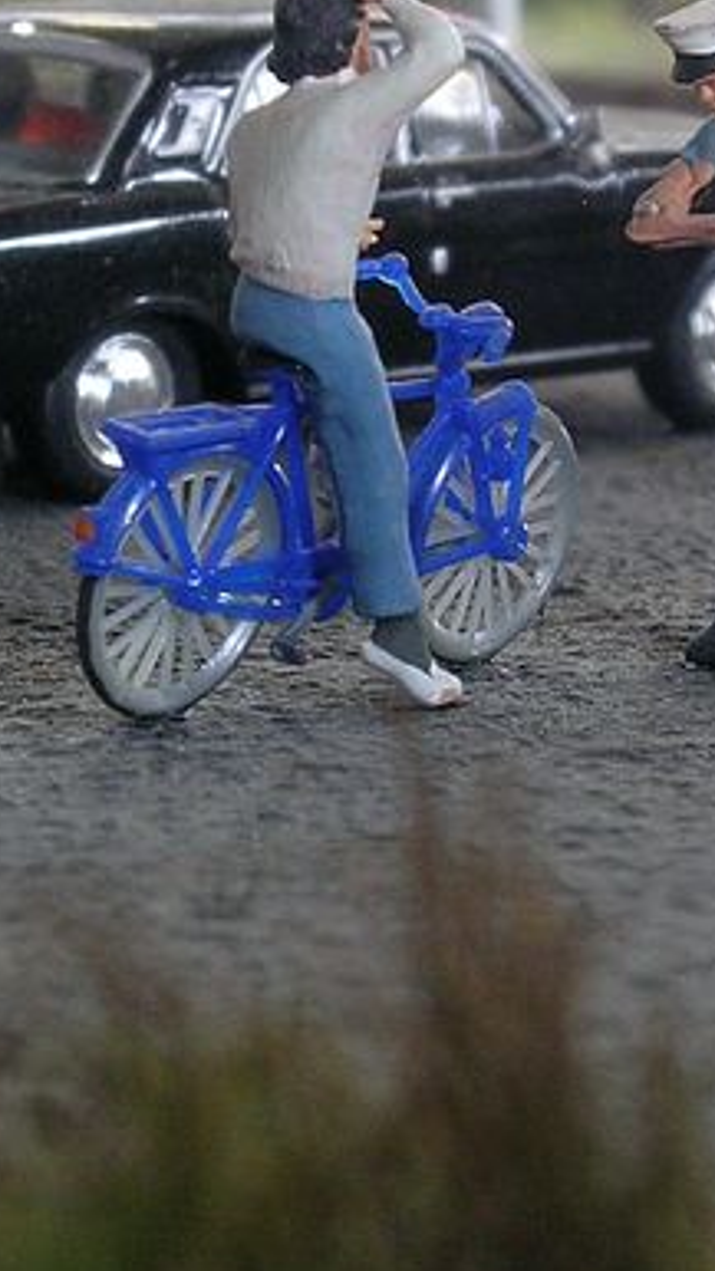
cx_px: 422
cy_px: 313
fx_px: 6339
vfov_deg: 11.4
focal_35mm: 188
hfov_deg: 6.5
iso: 98
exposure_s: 1/3.5
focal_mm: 13.5
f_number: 6.8
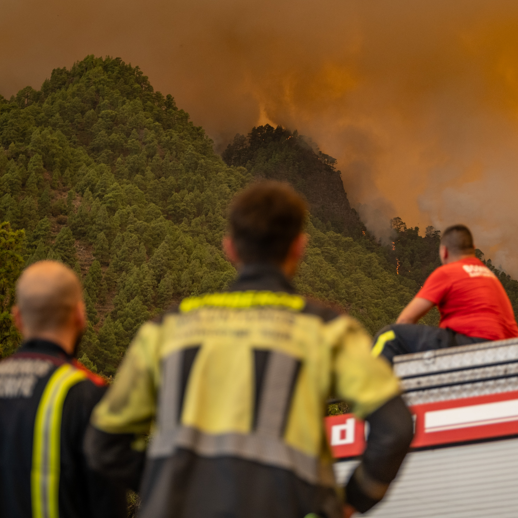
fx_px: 2319
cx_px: 343
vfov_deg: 12.7
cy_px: 259
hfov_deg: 12.7
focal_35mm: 137
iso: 500
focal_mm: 71.5
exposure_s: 1/1600
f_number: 2.8
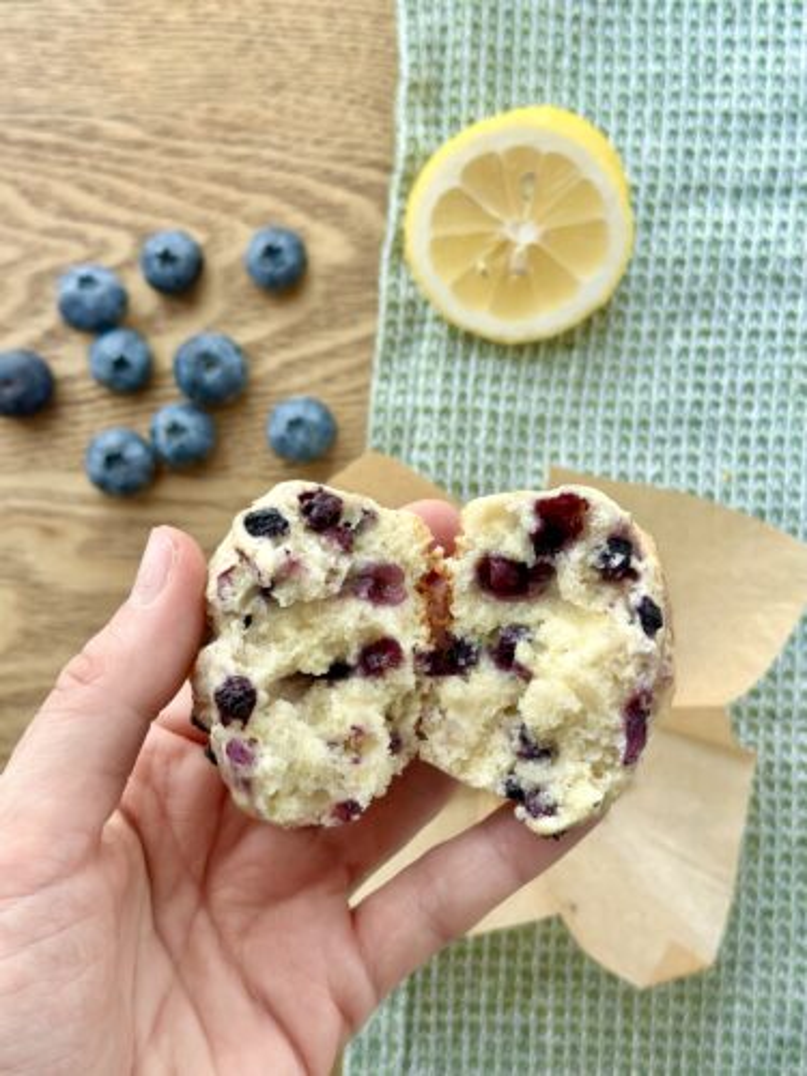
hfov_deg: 30.3
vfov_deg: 39.7
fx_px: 1492
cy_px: 538
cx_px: 404
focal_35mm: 48
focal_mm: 6.86
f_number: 1.78
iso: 160
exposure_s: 1/60
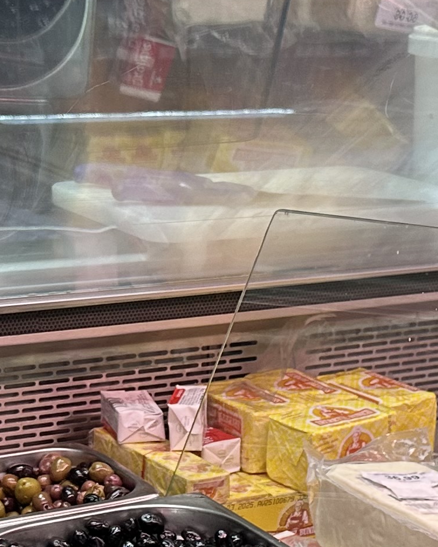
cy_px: 456
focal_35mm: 101
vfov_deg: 18.8
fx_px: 1637
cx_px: 194
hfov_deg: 15.2
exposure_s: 1/100
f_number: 1.78
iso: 160
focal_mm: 6.86
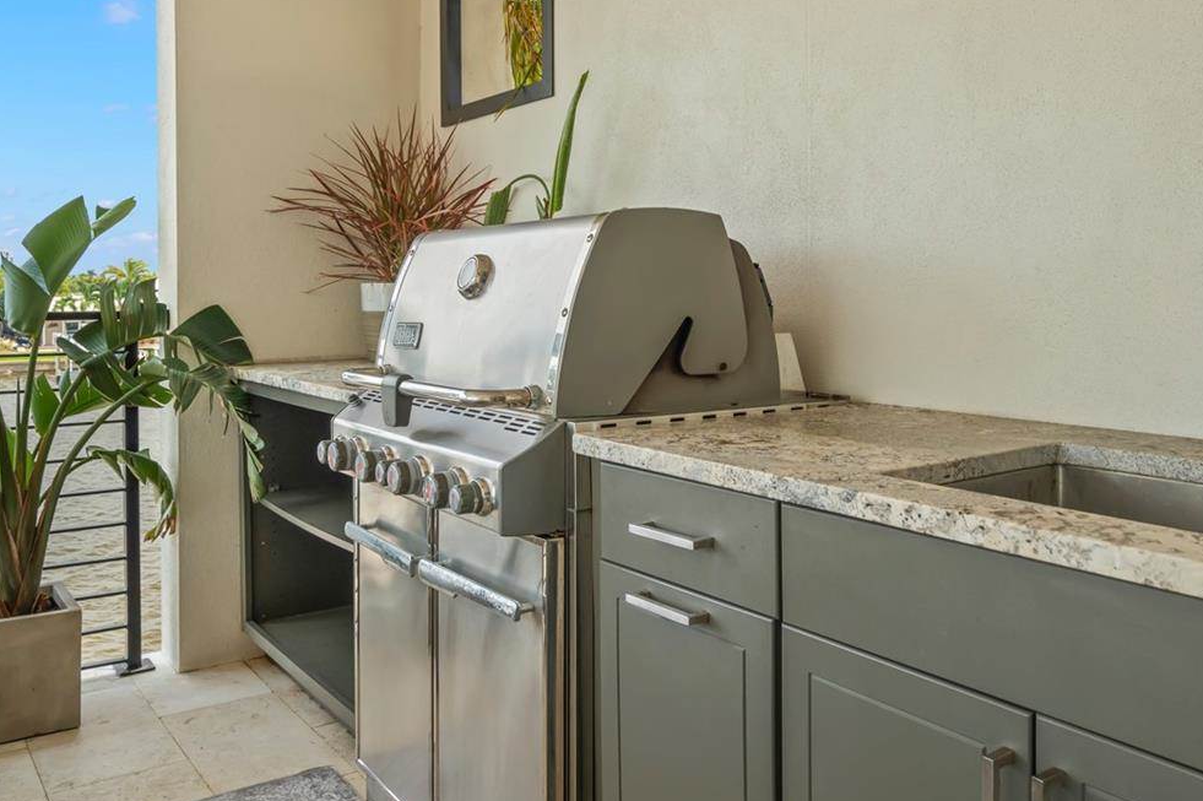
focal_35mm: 31
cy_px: 312
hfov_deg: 60.3
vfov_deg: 42.0
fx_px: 1035
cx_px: 623
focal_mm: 19
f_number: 8
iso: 500
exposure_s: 1/250
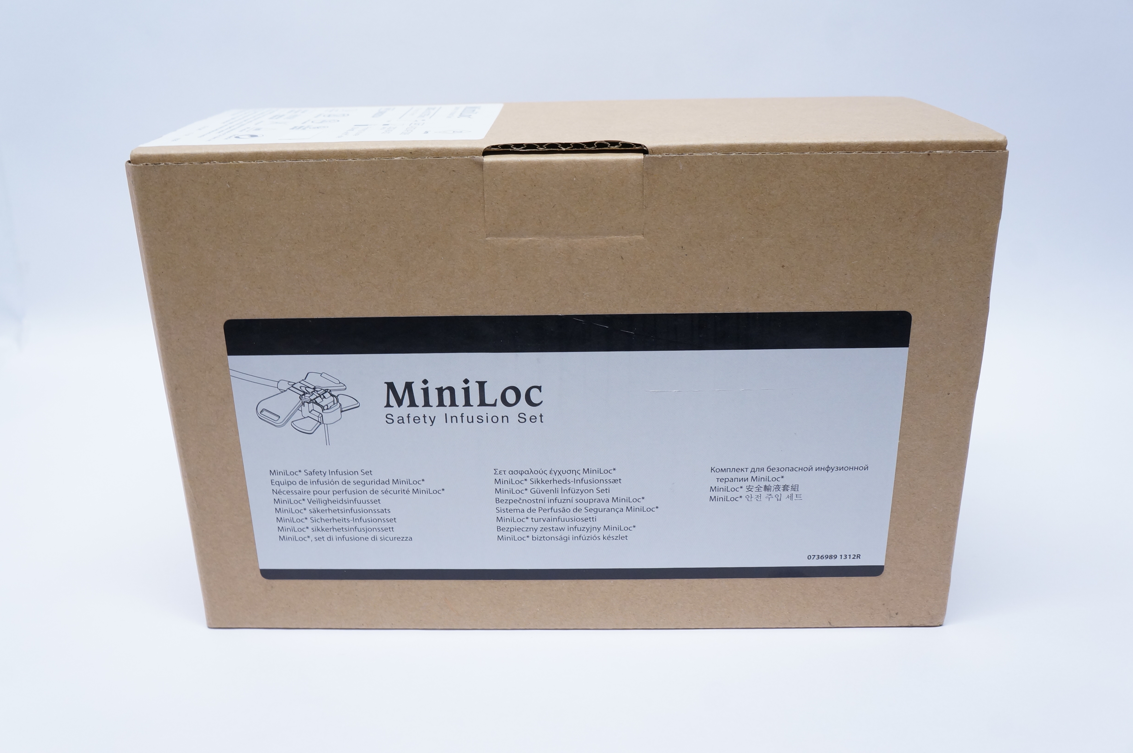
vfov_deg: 41.6
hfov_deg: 59.5
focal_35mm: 32
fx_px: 990
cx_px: 566
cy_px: 376
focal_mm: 21
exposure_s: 1/40
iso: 800
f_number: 6.3
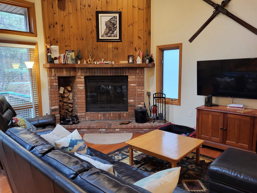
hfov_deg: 67.3
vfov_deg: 53.1
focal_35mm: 26
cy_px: 96
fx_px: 193
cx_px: 128
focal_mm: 5.4
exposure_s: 1/40
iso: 320
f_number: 1.8
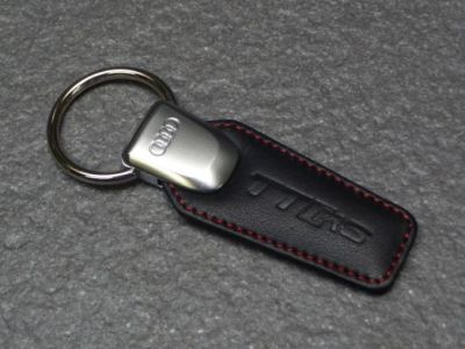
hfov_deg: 25.3
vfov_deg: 19.1
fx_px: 1034
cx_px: 232
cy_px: 174
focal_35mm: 77
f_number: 4.6
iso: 400
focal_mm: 13.1
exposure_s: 1/40
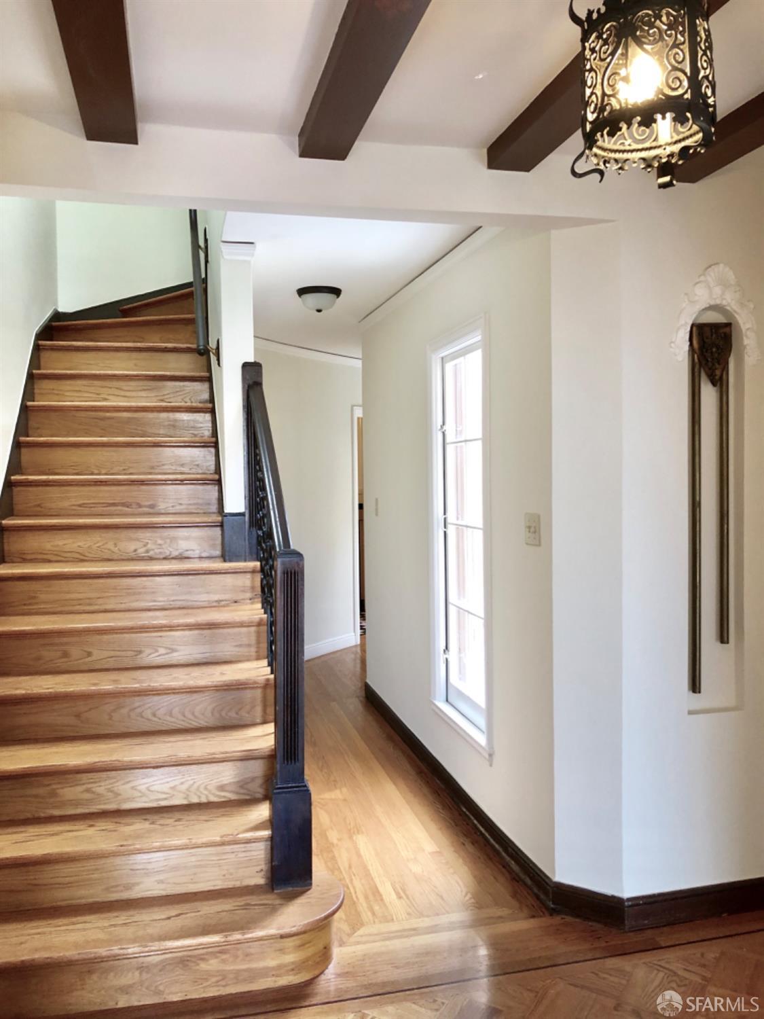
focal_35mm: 28
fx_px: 824
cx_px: 382
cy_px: 510
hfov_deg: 49.7
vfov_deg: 63.4
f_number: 1.8
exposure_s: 1/24
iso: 32
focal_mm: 4
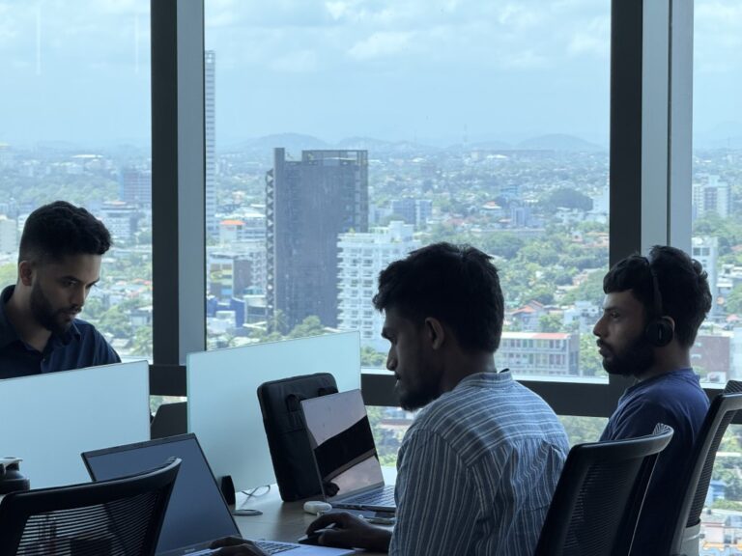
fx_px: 2572
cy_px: 278
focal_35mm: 120
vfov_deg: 12.3
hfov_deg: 16.4
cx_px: 371
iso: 50
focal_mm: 15.66
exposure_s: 1/290
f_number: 2.8
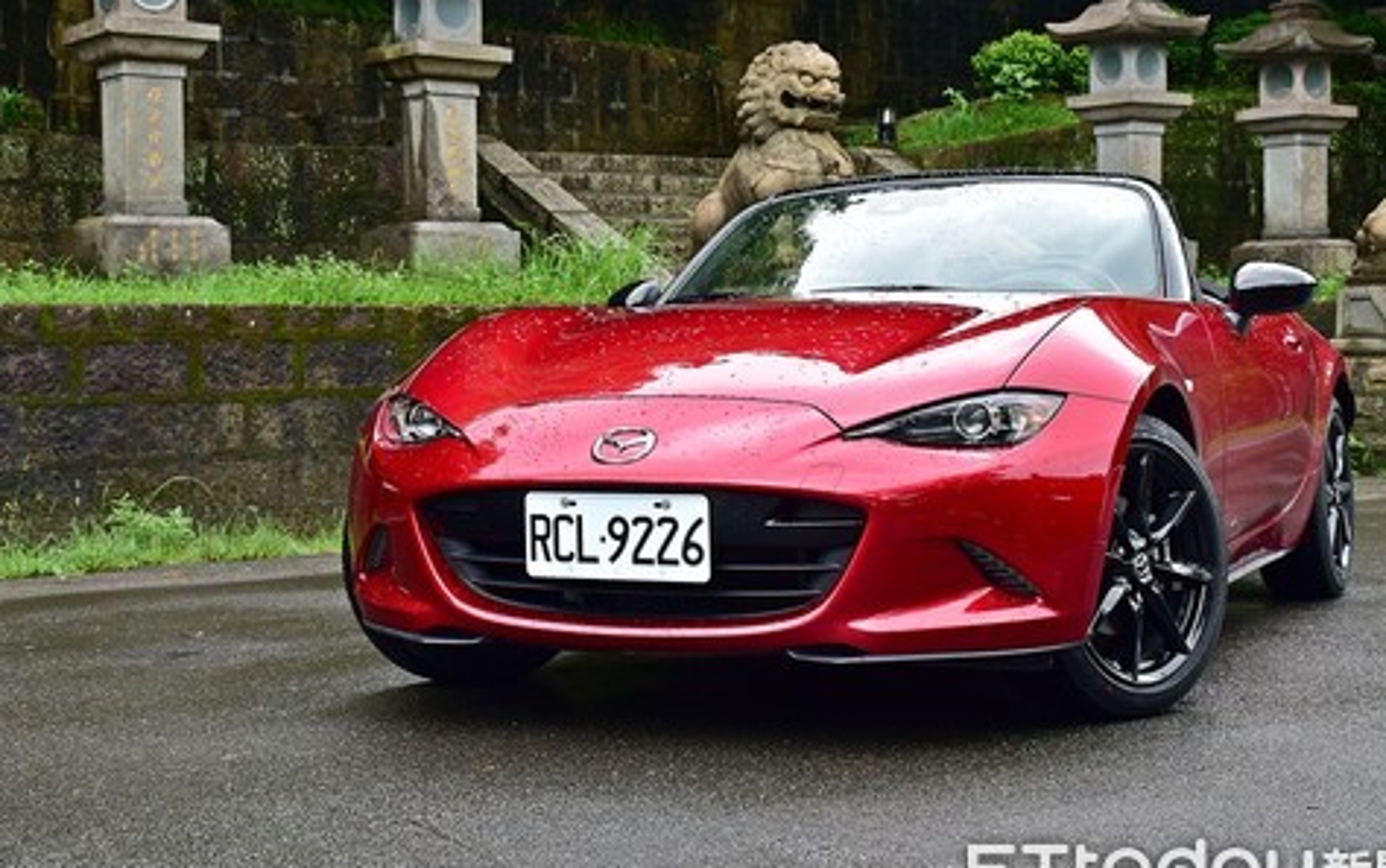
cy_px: 345
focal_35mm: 58
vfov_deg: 22.4
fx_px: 2192
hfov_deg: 35.1
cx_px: 623
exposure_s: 1/100
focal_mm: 30
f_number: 8
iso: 160
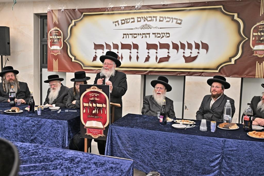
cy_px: 88
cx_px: 132
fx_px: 224
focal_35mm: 30
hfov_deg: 61.1
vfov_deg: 43.0
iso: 1250
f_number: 4
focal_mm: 30.5
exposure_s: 1/160
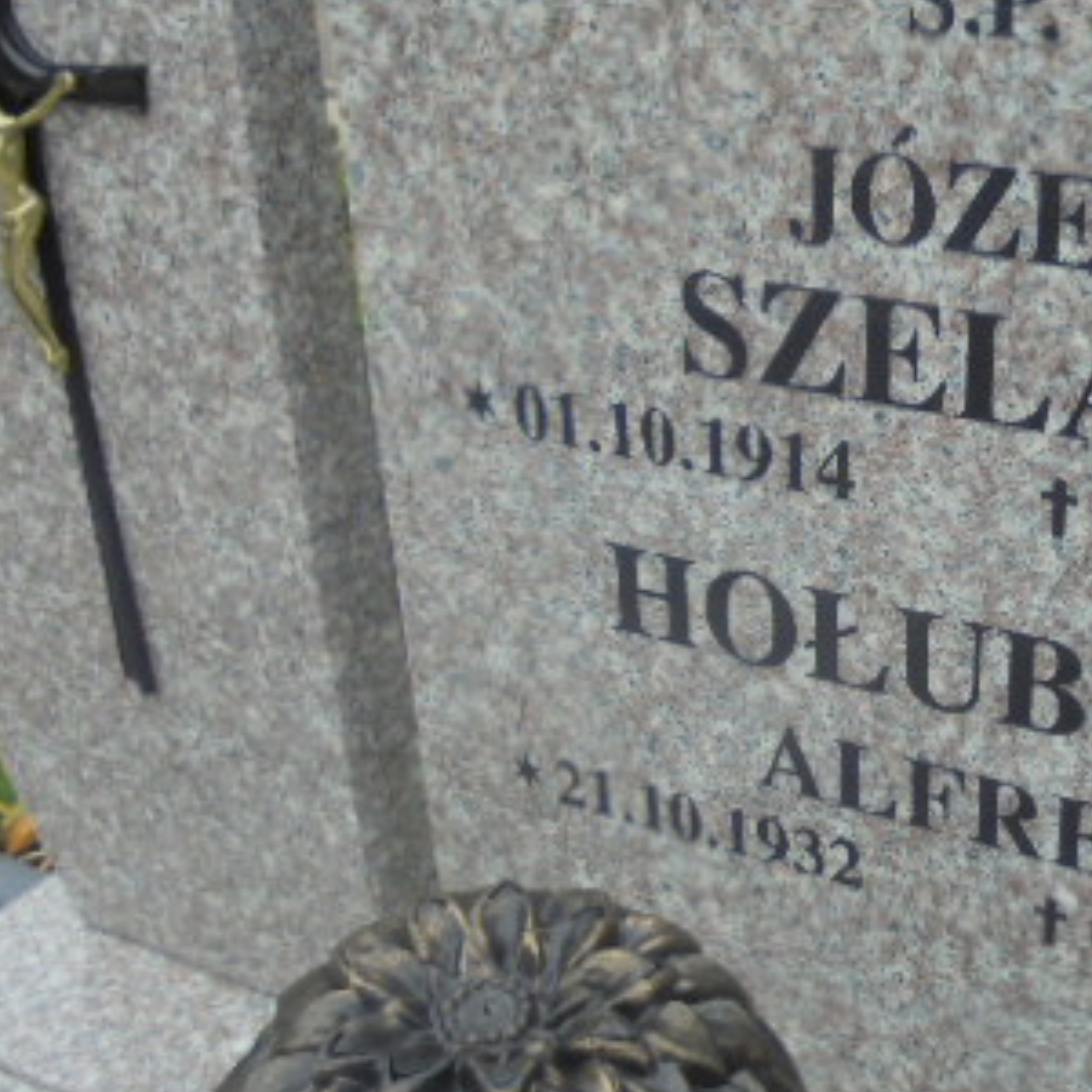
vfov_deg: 34.7
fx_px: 1749
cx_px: 921
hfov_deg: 33.4
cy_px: 528
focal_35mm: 49
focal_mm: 4.6
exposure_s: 1/100
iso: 100
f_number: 3.5
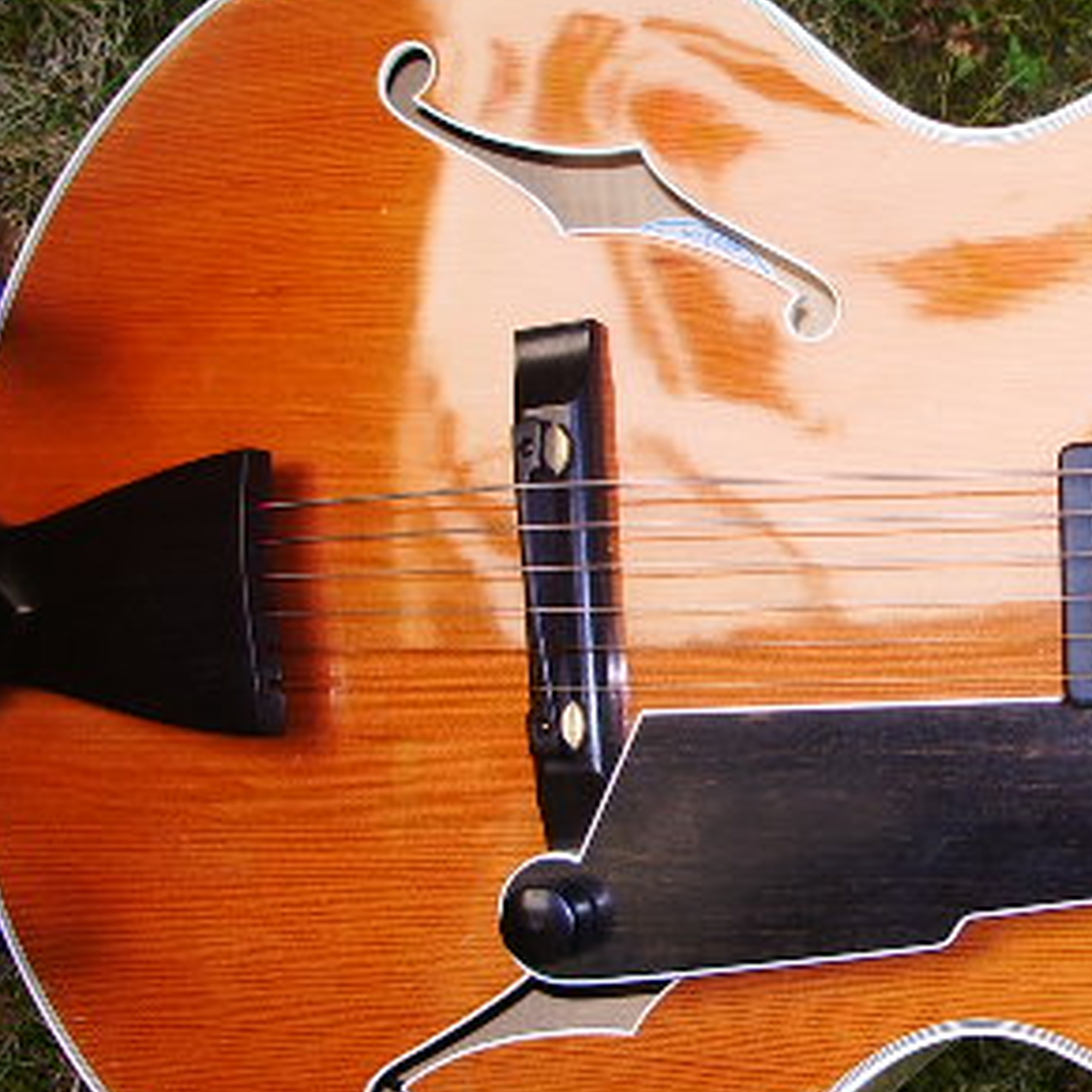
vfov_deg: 25.4
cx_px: 882
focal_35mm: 68
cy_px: 544
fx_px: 2427
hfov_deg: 24.9
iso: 50
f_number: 2.6
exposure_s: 1/100
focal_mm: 5.8
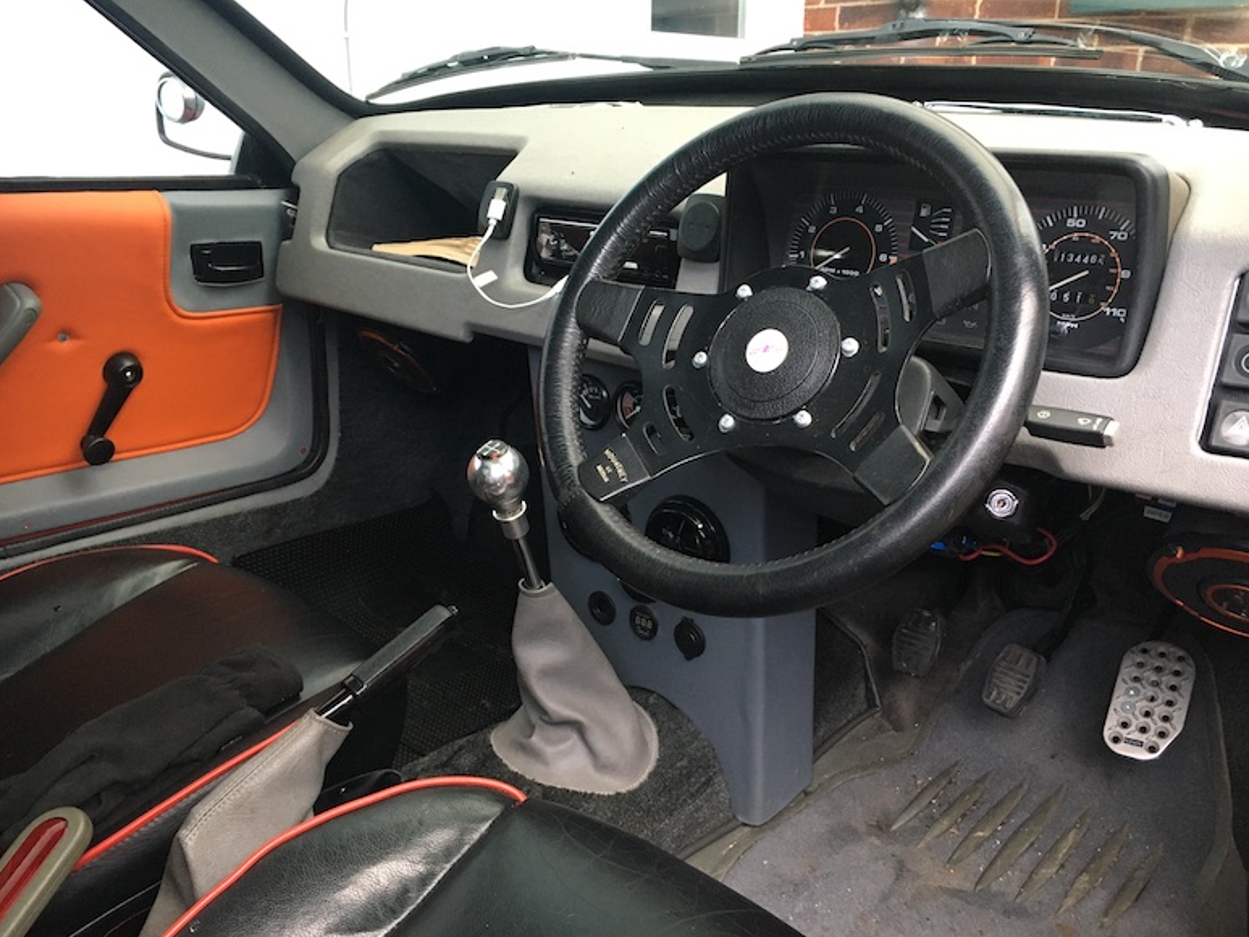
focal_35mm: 30
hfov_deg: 60.0
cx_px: 619
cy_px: 475
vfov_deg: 46.8
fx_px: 1083
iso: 200
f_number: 2.2
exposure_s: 1/33
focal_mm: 4.15
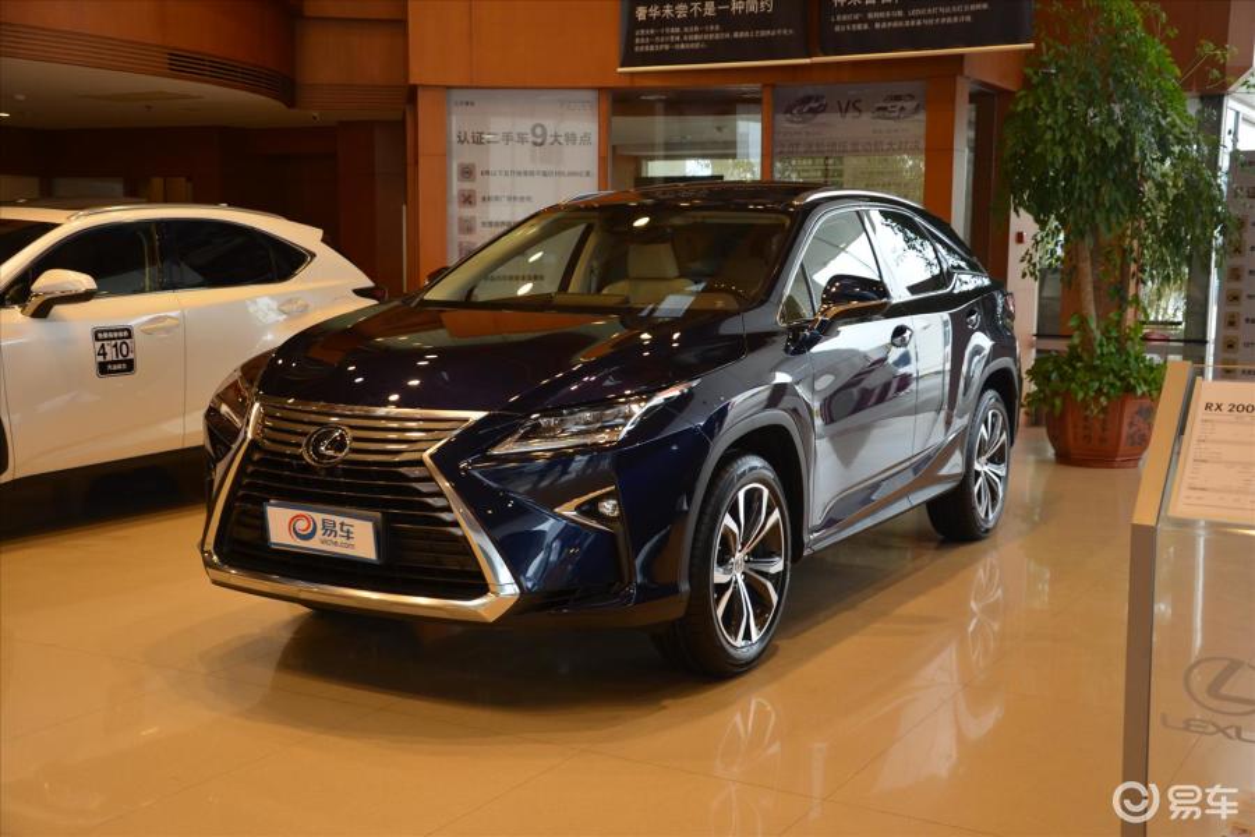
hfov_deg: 43.6
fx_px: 1569
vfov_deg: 29.9
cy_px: 418
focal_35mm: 45
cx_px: 628
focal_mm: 30
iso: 500
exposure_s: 1/60
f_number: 4.2
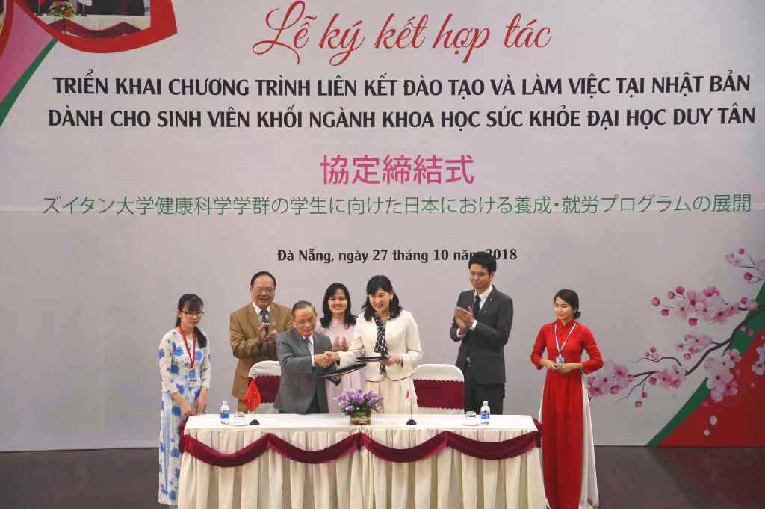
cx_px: 382
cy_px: 254
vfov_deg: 11.4
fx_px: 2548
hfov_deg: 17.1
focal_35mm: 120
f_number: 5.6
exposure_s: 1/30
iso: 800
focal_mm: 80
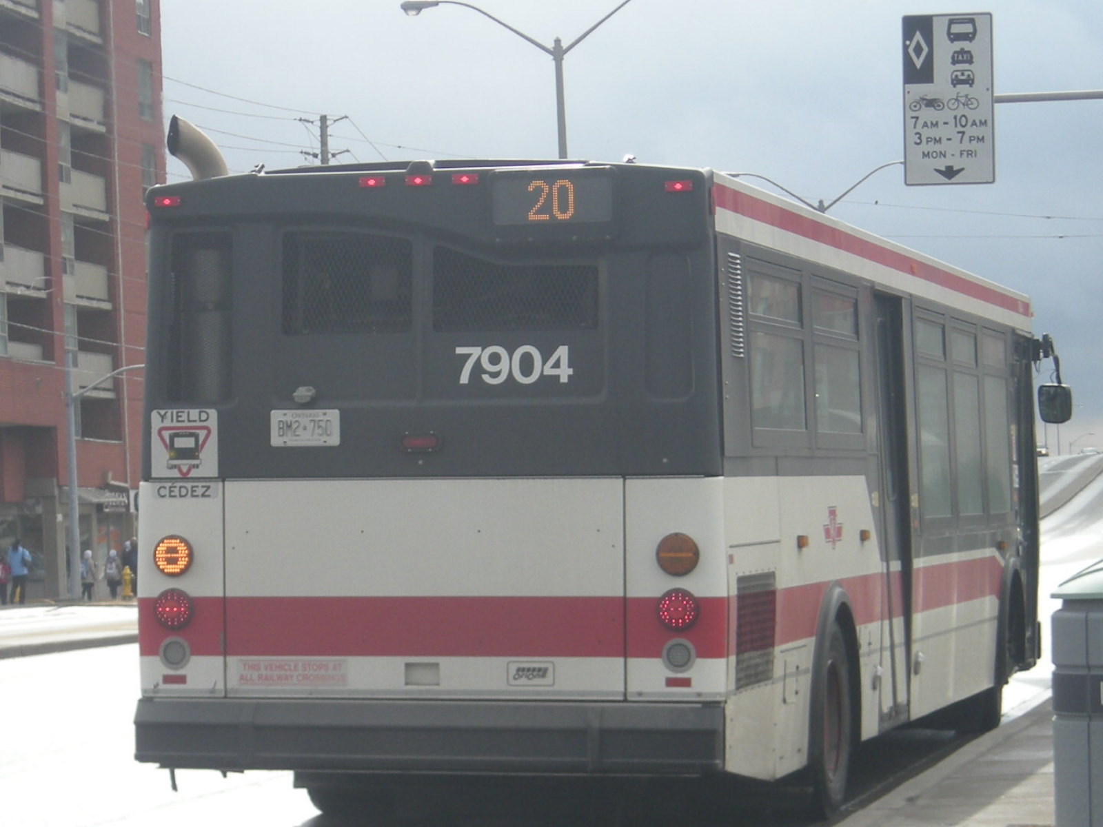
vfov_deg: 21.6
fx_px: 2167
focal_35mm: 68
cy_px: 414
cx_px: 552
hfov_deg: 28.6
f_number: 7.3
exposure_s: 1/167
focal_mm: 11
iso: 64
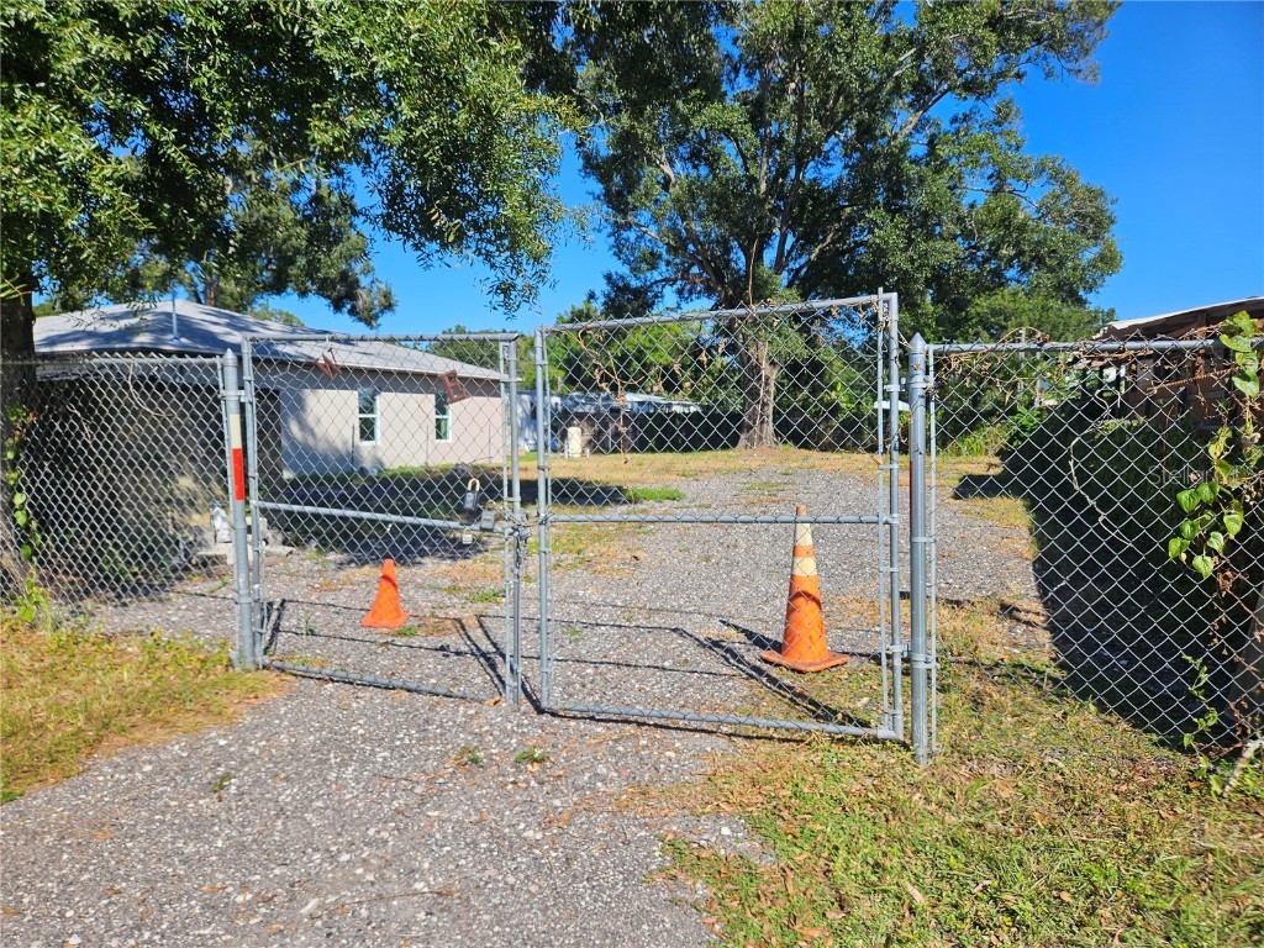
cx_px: 632
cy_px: 474
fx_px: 840
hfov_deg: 73.9
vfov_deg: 58.9
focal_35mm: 23
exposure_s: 1/1799
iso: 25
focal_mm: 5.4
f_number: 1.8
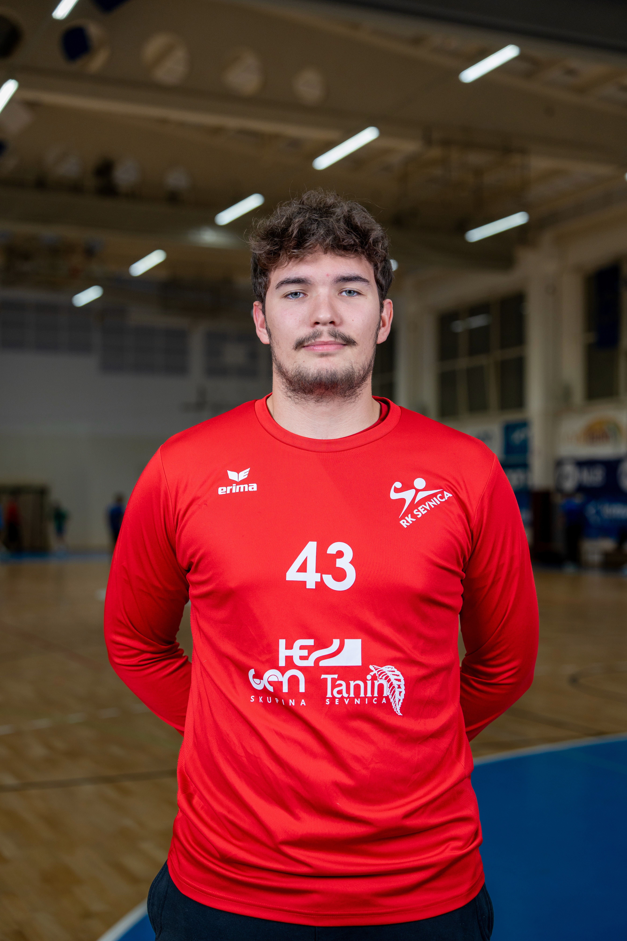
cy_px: 470
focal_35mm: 49
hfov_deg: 27.5
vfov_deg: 40.3
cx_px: 314
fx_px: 1280
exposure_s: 1/250
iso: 500
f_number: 2.8
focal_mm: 49
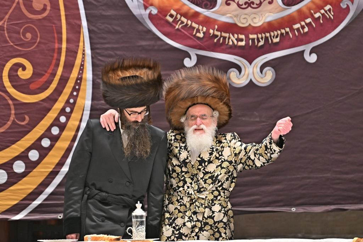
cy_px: 121
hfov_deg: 6.9
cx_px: 182
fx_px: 3024
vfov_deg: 4.6
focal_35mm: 300
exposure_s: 1/320
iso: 320
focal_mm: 200
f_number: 2.8
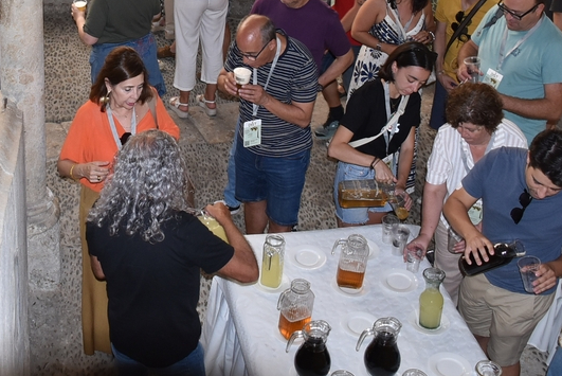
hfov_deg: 32.2
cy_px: -34
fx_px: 953
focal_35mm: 61
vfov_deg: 21.2
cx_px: 133
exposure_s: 1/200
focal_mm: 18
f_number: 3.5
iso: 450
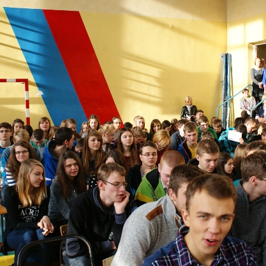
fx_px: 409
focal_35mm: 47
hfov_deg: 35.7
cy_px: 131
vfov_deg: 36.1
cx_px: 176
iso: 100
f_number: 4.5
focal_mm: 24
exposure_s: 1/40
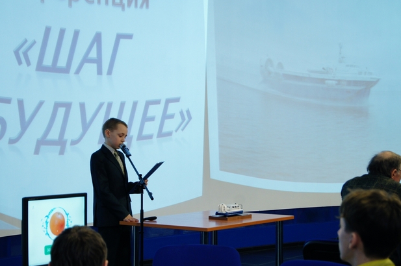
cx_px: 194
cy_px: 132
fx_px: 952
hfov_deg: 23.8
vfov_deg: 15.9
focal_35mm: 86
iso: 400
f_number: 5.6
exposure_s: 1/8
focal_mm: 55
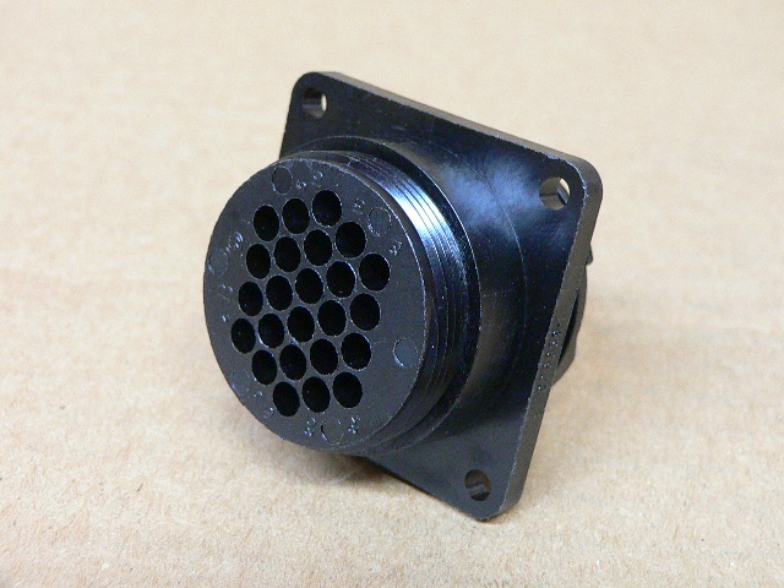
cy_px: 294
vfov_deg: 24.0
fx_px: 1382
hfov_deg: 31.7
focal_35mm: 61
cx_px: 392
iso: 200
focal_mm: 8
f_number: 2.8
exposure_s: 1/6
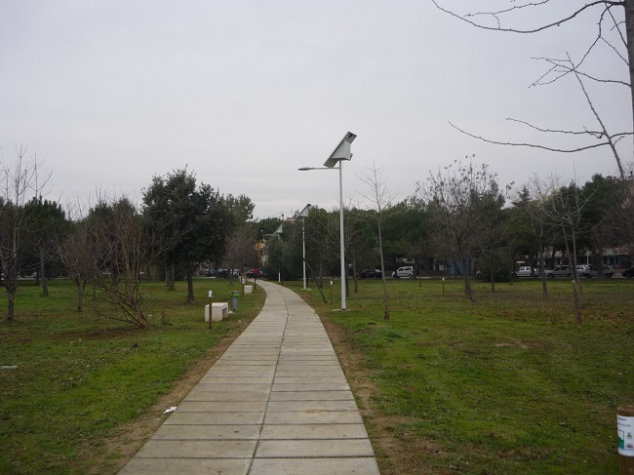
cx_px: 317
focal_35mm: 33
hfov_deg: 55.4
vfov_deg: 42.9
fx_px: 604
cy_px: 238
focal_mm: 5.5
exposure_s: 1/640
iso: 100
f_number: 2.8
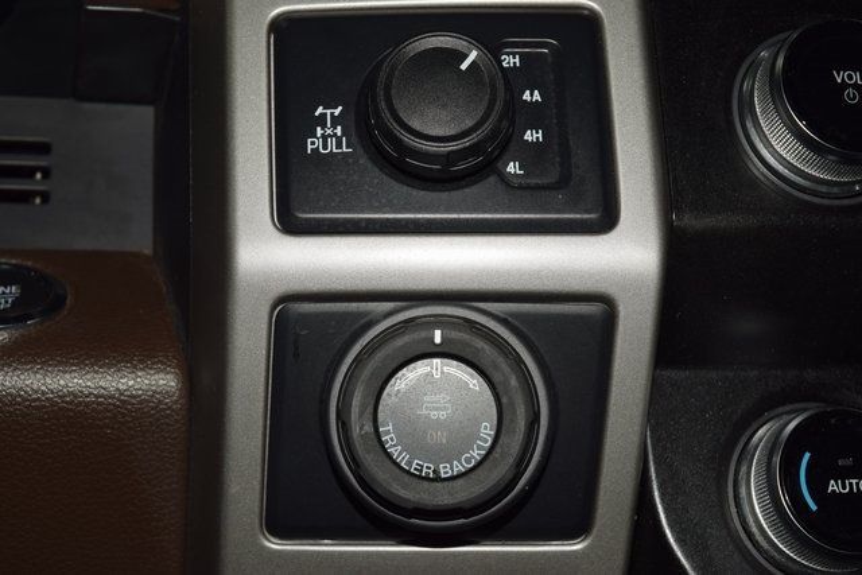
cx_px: 431
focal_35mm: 78
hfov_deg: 26.0
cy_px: 288
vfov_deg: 17.5
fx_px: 1868
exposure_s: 1/60
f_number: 8
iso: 100
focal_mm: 52
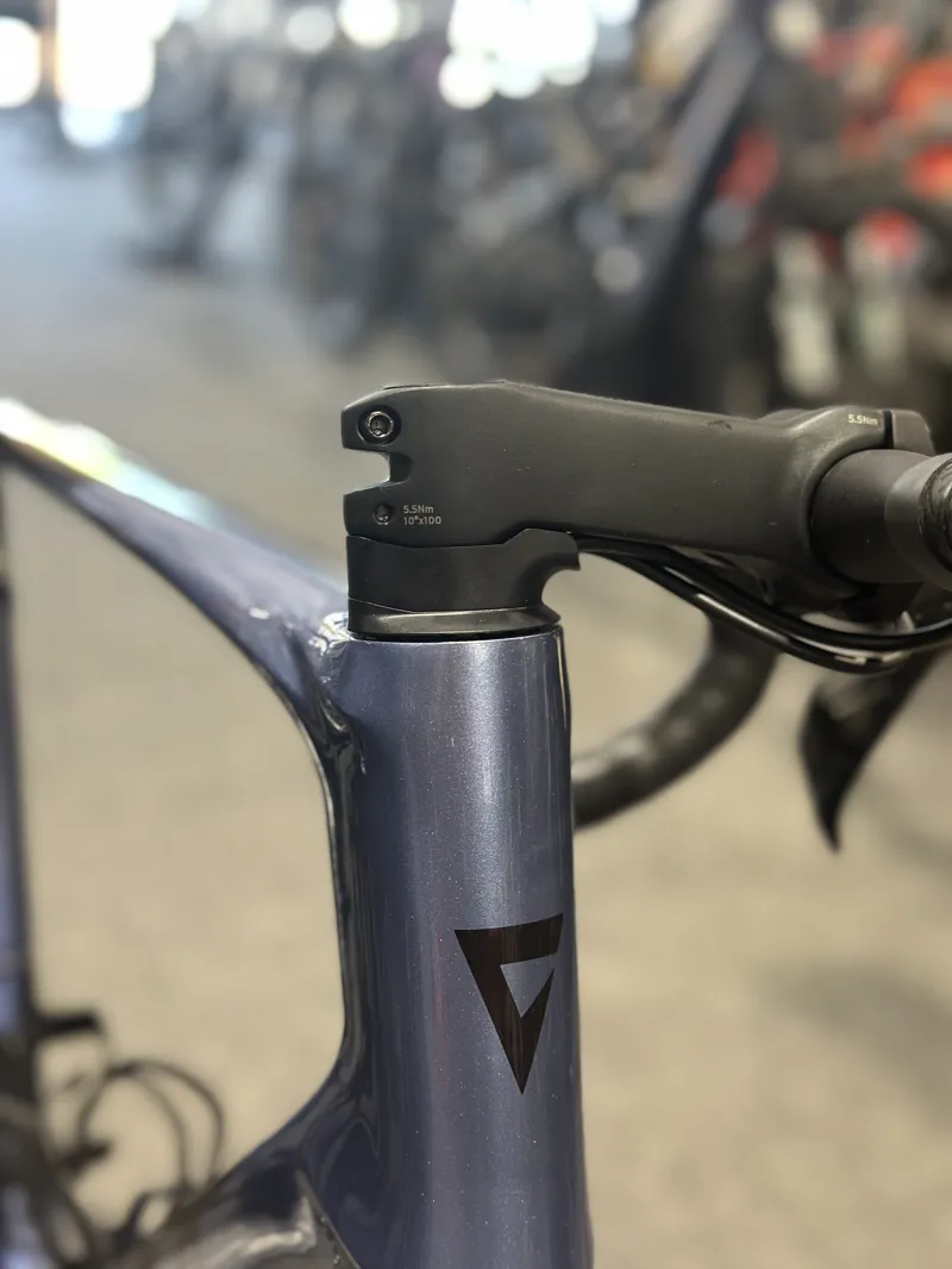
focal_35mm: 48
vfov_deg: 39.6
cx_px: 476
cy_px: 634
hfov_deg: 30.3
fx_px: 1759
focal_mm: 6.86
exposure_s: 1/50
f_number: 1.78
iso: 250
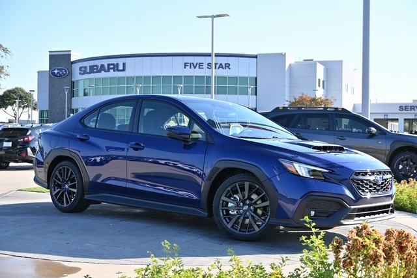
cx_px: 208
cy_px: 139
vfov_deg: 26.1
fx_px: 600
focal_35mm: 52
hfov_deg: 38.4
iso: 320
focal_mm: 34.5
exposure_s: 1/1250
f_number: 4.2
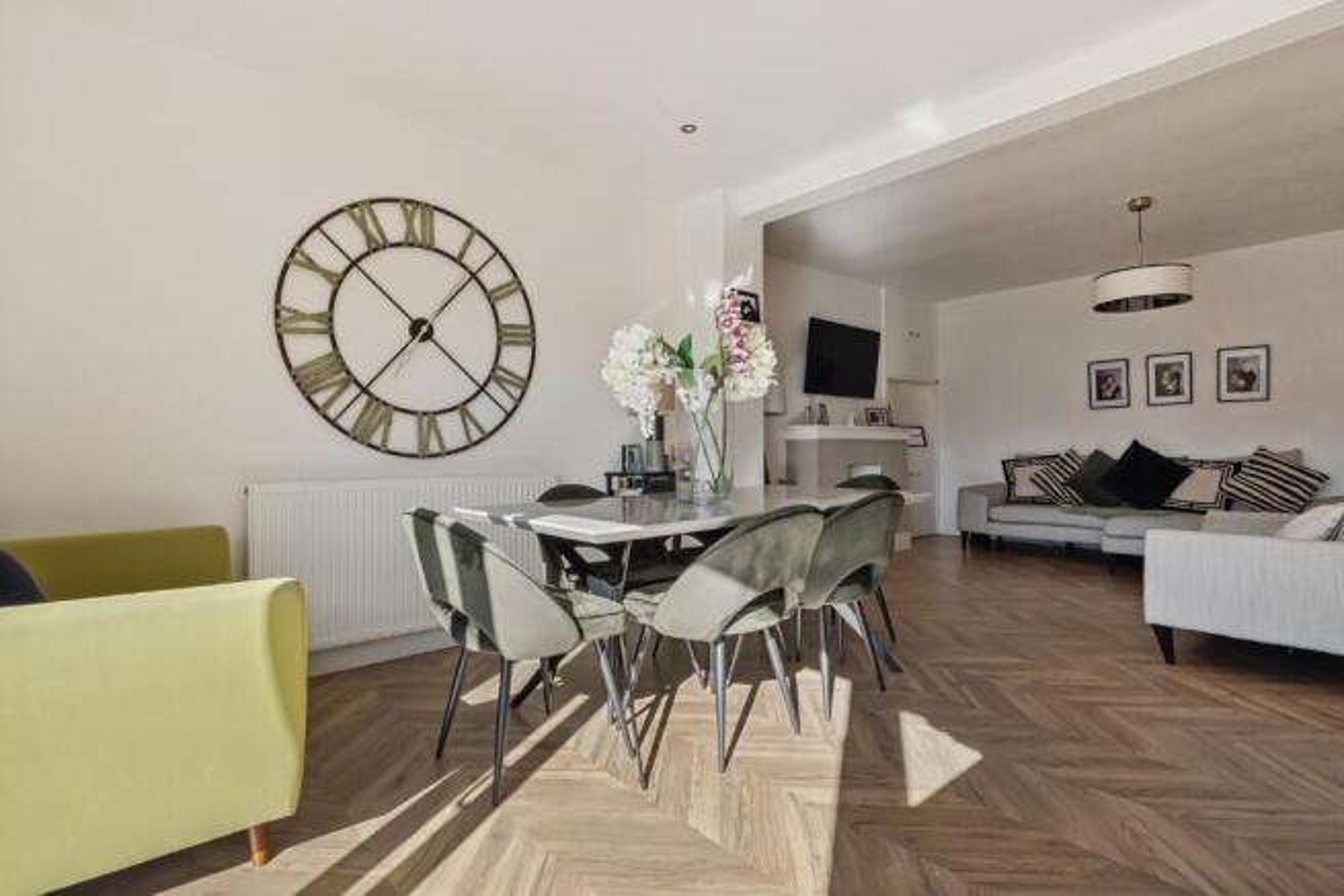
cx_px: 672
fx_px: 616
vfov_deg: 72.1
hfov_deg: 95.0
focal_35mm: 16
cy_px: 448
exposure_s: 1/500
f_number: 9
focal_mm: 11
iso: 800
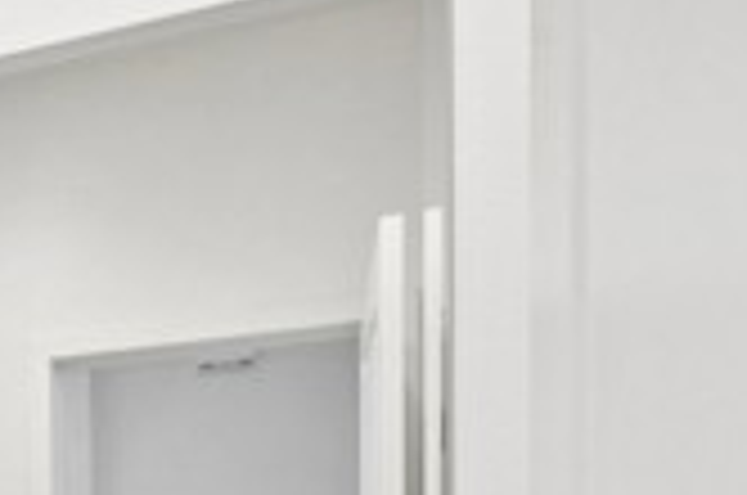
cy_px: 702
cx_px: -306
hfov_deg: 26.9
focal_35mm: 58
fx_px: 1201
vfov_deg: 20.5
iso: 400
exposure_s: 1/30
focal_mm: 15
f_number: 9
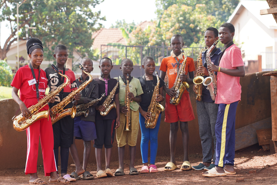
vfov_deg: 10.8
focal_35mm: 127
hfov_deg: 16.1
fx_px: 977
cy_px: 92
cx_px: 138
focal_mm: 85
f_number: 4
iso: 100
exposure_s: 1/200
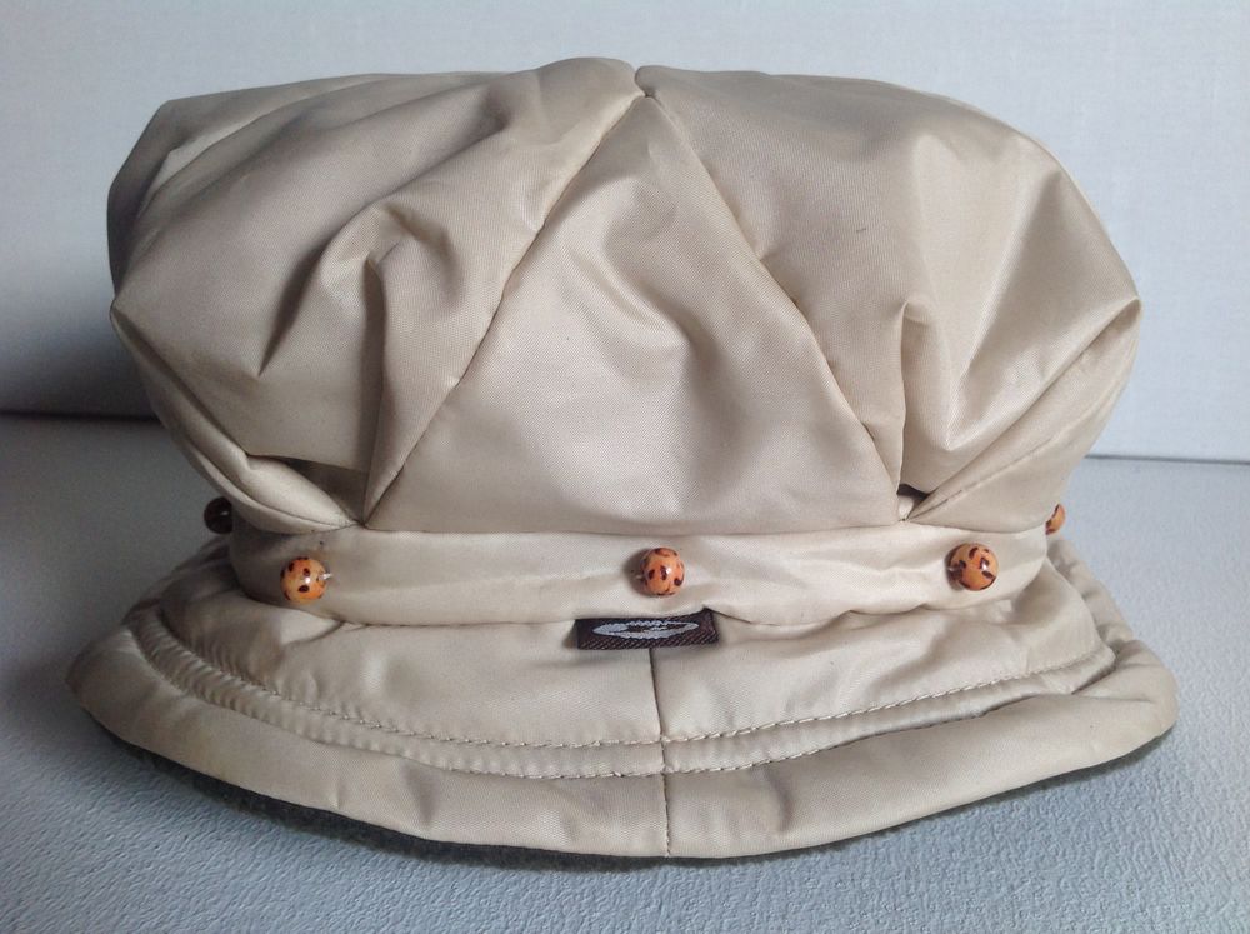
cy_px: 467
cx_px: 625
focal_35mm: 35
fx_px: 1262
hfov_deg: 52.7
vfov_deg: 40.6
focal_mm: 4.28
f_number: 2.4
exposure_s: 1/120
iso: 100
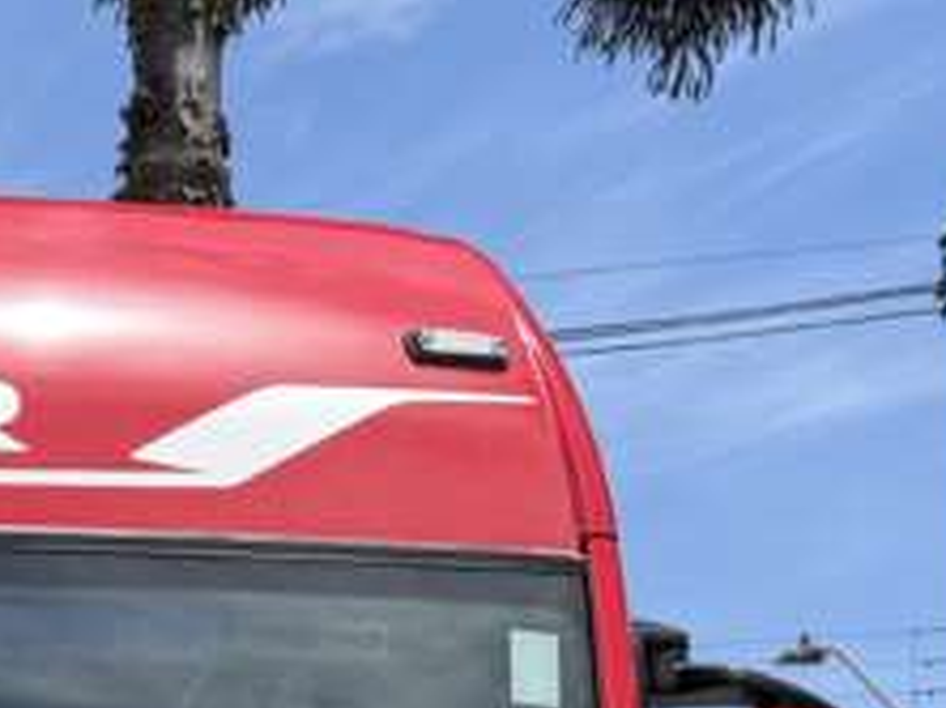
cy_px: 1587
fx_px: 3194
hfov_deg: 15.8
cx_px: -379
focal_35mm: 117
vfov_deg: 11.0
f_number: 1.78
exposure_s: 1/2110
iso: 80
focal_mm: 6.76
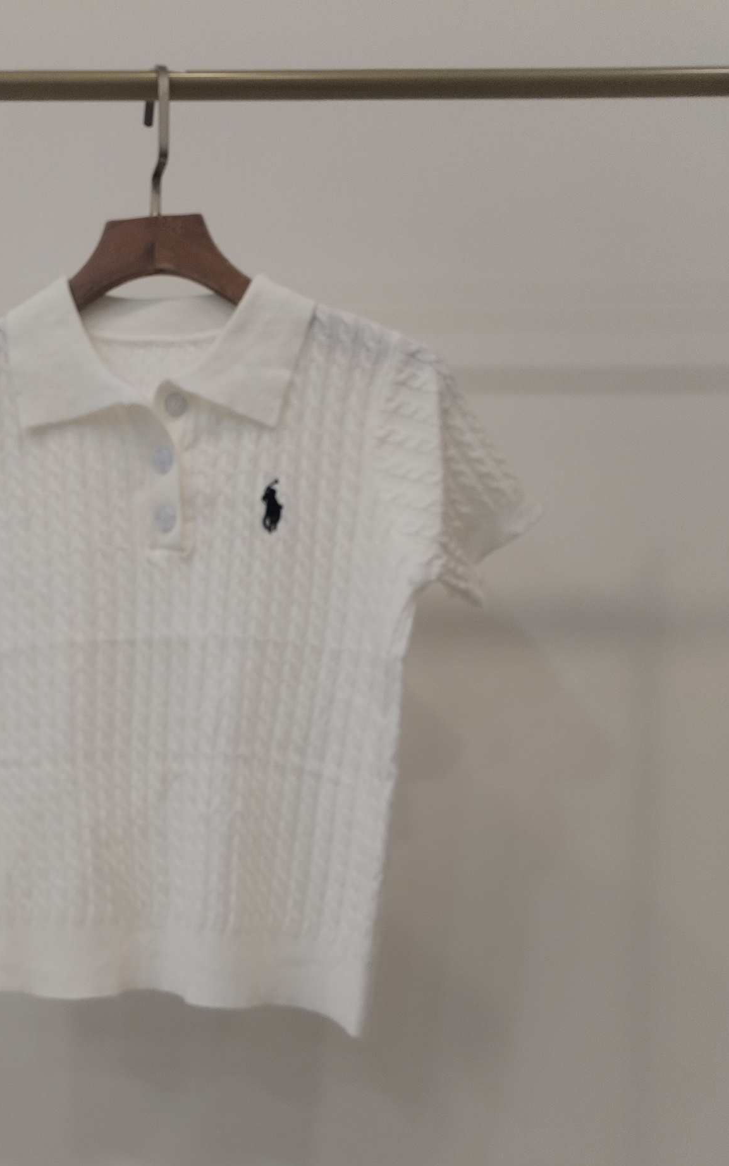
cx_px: 173
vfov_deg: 48.7
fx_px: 1271
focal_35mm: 40
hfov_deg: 31.4
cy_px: 739
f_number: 1.8
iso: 158
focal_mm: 4.75
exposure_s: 1/60
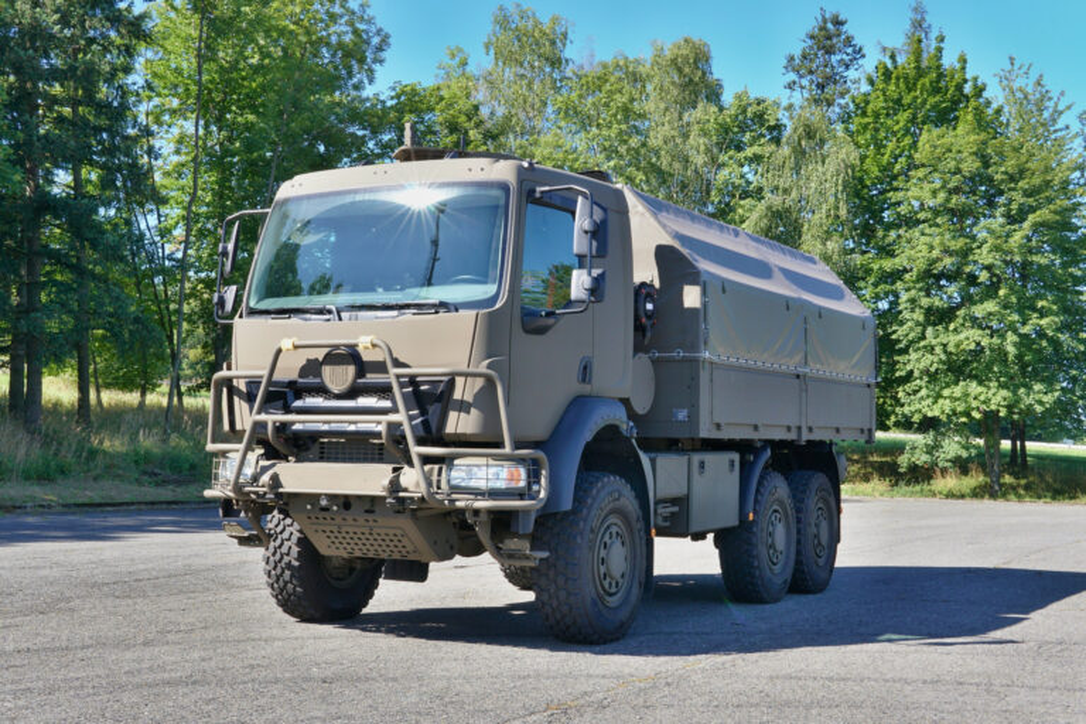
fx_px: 1357
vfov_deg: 29.9
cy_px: 362
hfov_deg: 43.6
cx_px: 543
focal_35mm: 45
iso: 320
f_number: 16
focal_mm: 30
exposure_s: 1/60
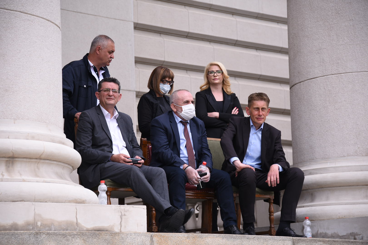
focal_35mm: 105
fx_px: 1073
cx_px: 184
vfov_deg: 13.0
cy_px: 122
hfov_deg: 19.5
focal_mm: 105
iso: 200
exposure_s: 1/500
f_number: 4
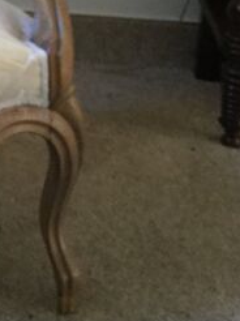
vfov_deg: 18.4
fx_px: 935
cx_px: -138
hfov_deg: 13.6
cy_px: -67
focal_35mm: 101
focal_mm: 3.3
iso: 100
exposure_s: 1/33
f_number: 2.4
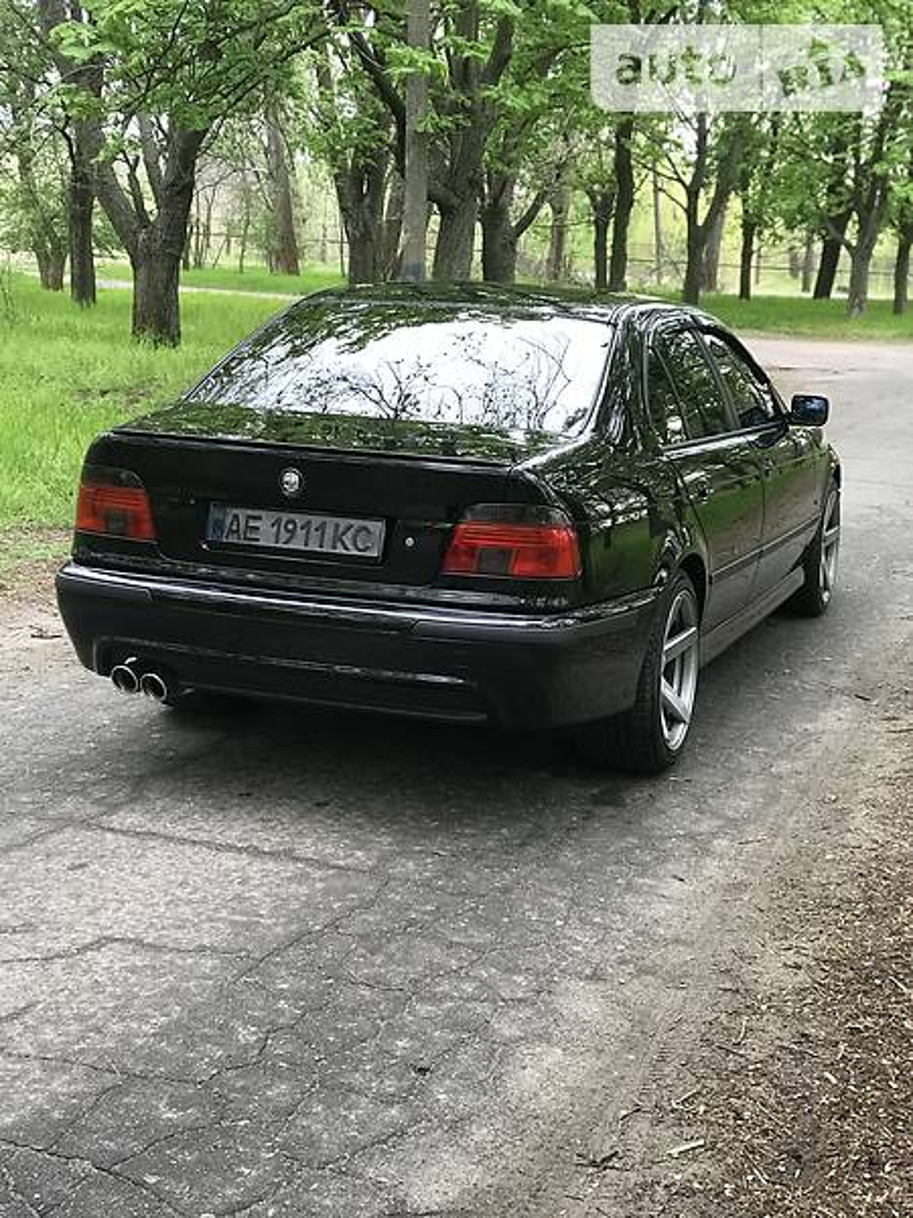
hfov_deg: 25.7
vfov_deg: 33.8
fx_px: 2005
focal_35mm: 57
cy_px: 609
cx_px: 456
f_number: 2.8
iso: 100
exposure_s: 1/50
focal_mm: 6.6
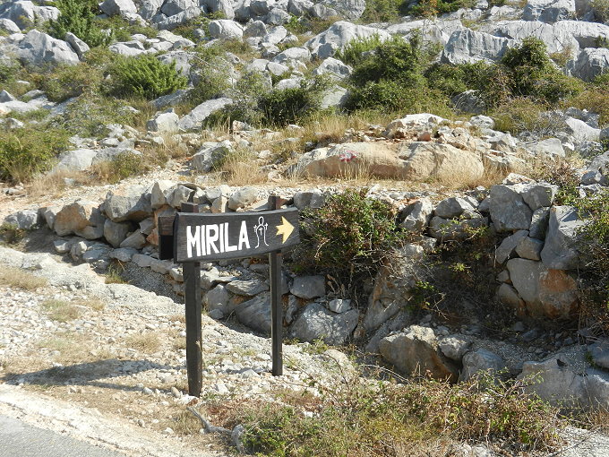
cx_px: 304
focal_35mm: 53
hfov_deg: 36.2
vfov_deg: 27.5
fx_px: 932
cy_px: 228
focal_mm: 9.4
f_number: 4.4
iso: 160
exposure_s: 1/800
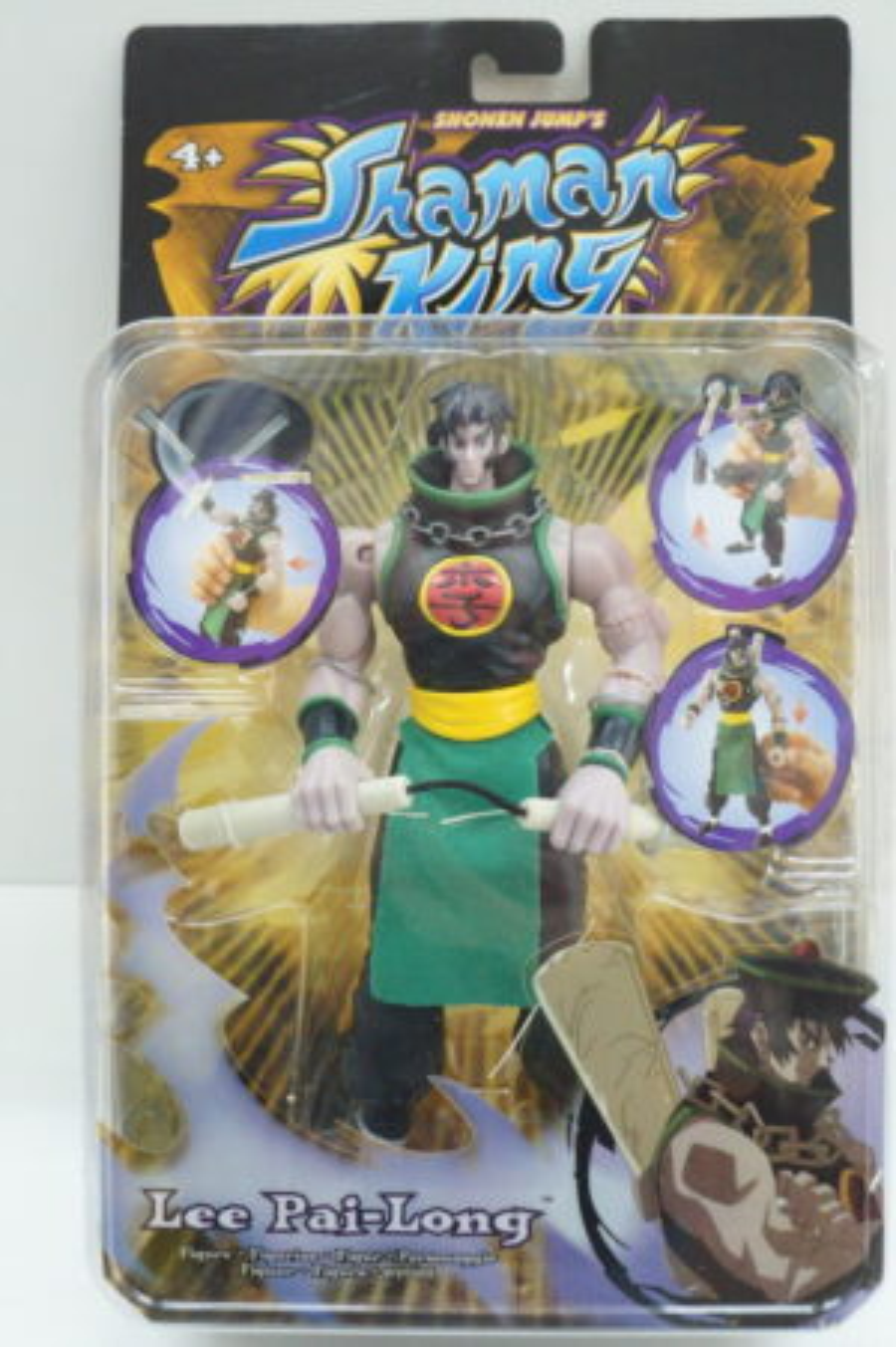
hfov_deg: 43.5
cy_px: 674
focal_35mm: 30
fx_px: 1122
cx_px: 448
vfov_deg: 62.0
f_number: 6.3
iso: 3200
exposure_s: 1/60
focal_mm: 20
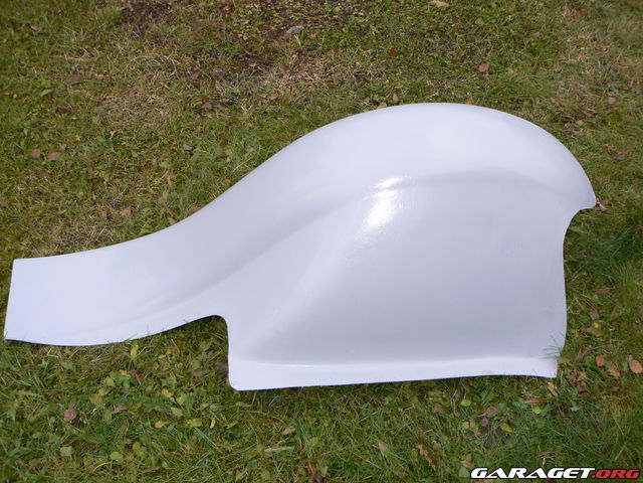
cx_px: 322
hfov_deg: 51.4
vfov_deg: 39.7
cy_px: 242
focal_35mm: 36
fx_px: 669
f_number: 4
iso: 80
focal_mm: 6
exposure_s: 1/60
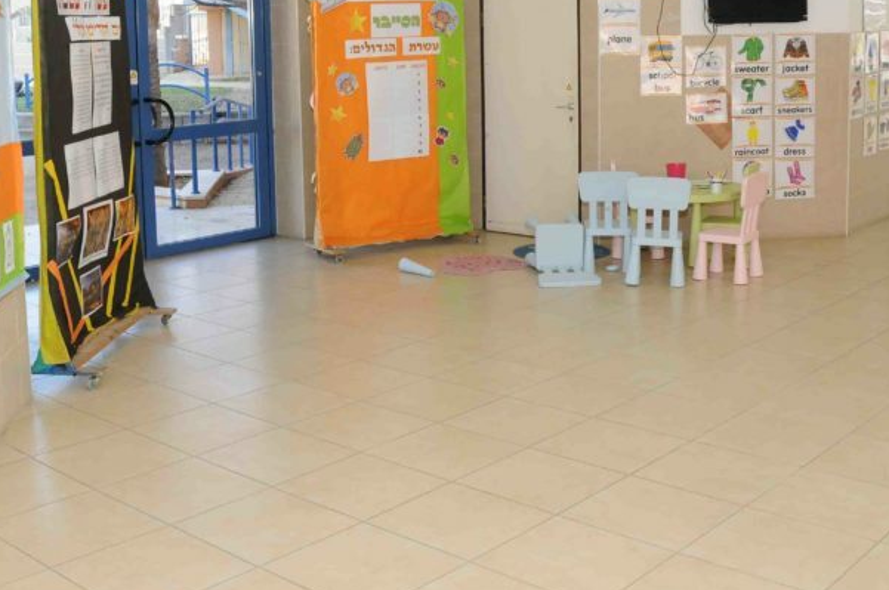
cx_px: 349
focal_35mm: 46
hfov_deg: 42.6
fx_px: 1134
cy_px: 130
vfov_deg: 28.6
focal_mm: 18
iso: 800
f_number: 7.1
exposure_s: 1/100
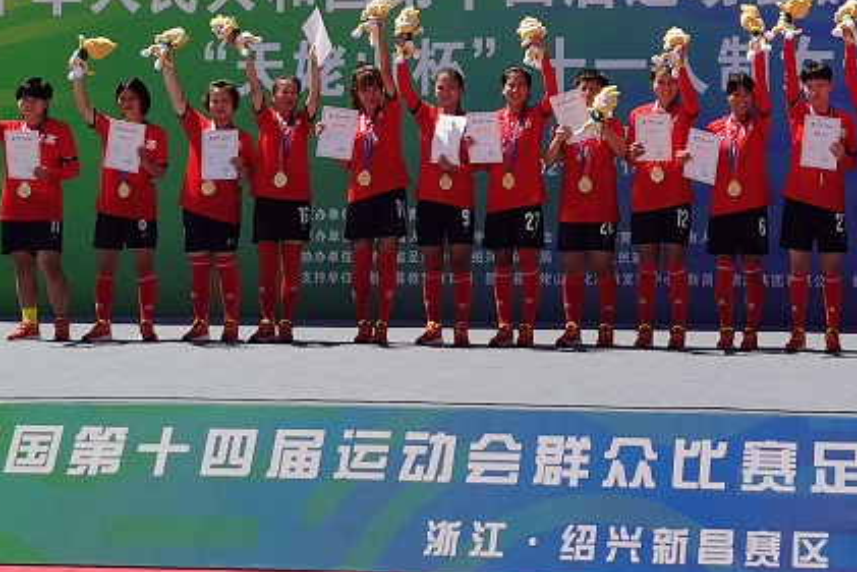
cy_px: 18
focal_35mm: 79
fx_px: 1881
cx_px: 715
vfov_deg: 17.0
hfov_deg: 25.1
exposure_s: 1/3831
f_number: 1.8
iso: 50
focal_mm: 5.58
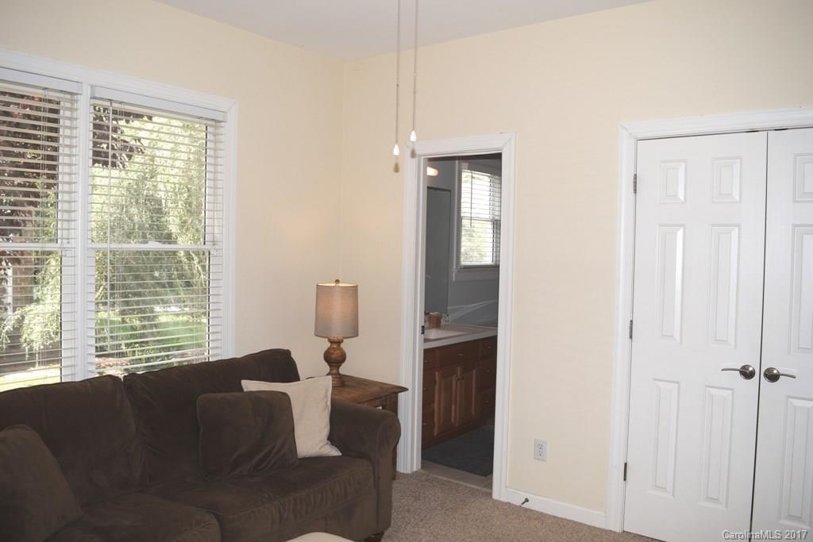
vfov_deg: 47.9
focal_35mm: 27
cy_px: 271
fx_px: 610
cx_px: 406
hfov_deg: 67.4
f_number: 5.6
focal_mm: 18
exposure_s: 1/60
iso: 100
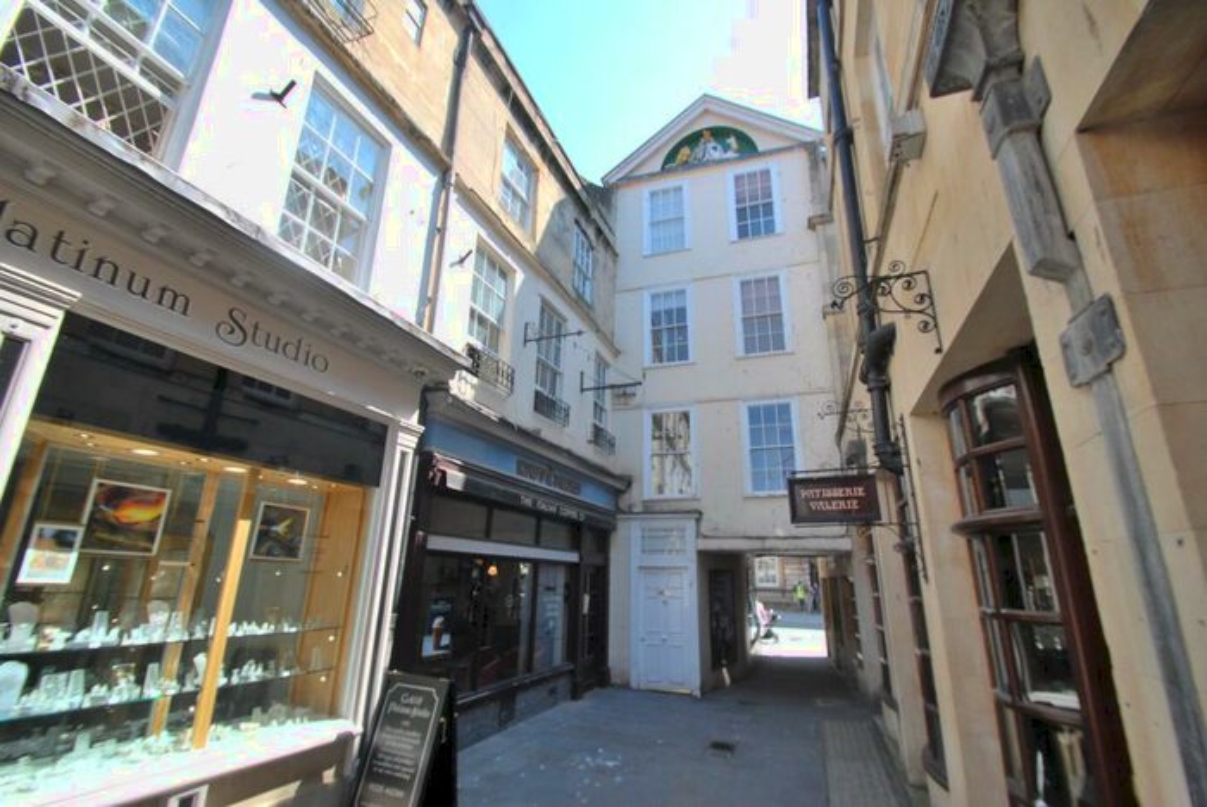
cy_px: 404
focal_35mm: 15
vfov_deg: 77.4
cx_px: 604
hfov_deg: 100.3
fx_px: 503
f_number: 6.3
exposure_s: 1/160
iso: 100
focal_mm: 10
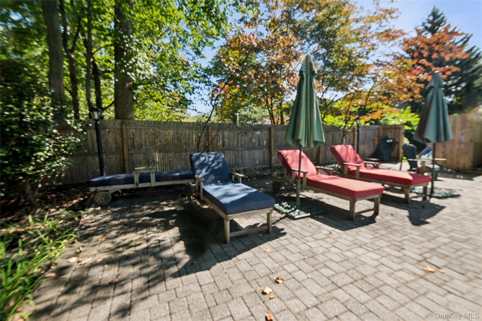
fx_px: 201
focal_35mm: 15
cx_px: 241
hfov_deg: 100.4
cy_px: 160
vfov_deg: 77.3
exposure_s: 1/30
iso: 100
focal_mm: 10
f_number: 11
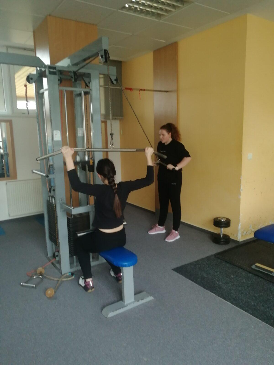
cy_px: 182
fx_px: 285
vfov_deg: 65.3
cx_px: 137
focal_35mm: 27
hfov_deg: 51.4
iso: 200
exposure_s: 1/33.3
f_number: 2.2
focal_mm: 3.95
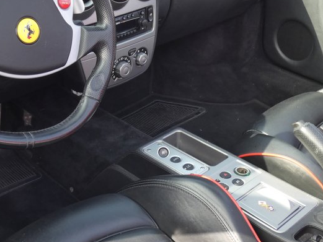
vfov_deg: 26.4
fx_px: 513
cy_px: 80
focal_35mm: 55
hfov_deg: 34.3
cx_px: 86
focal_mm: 5
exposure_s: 1/100
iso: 80
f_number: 3.2
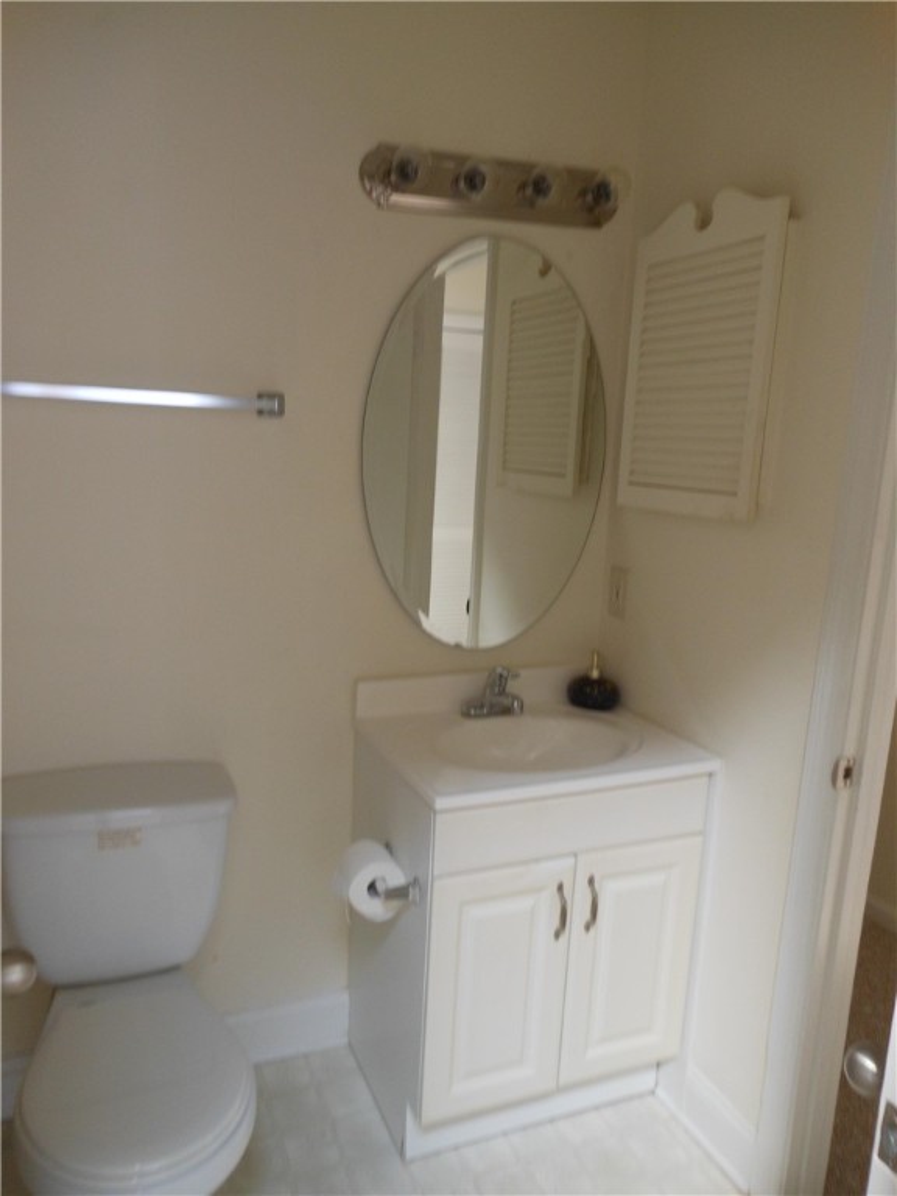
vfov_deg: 69.4
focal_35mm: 25
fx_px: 864
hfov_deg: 54.9
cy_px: 598
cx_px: 448
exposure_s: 1/30
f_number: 3.2
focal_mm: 4.5
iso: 125
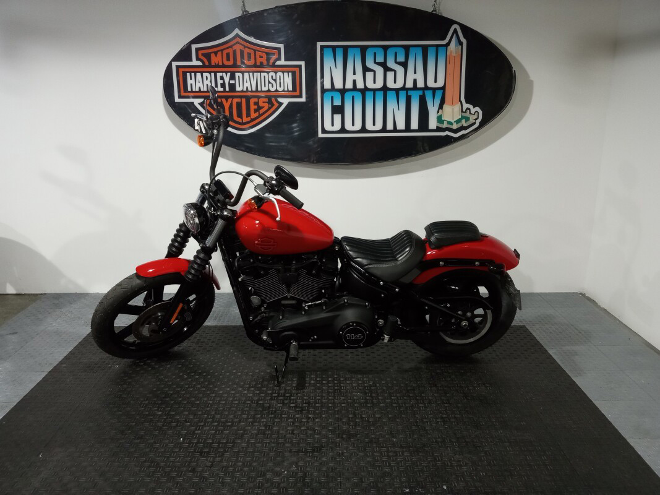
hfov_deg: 63.4
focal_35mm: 28
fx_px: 534
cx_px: 330
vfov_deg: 49.7
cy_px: 248
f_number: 2.2
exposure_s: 1/60
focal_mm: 3.71
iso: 464
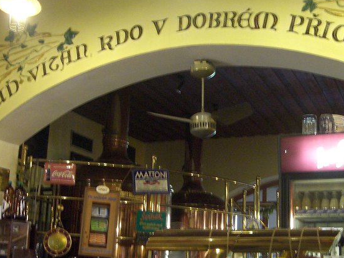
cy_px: 160
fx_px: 547
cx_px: 191
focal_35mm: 55
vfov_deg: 26.5
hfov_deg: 34.9
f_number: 3.1
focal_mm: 6.3
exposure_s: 1/8
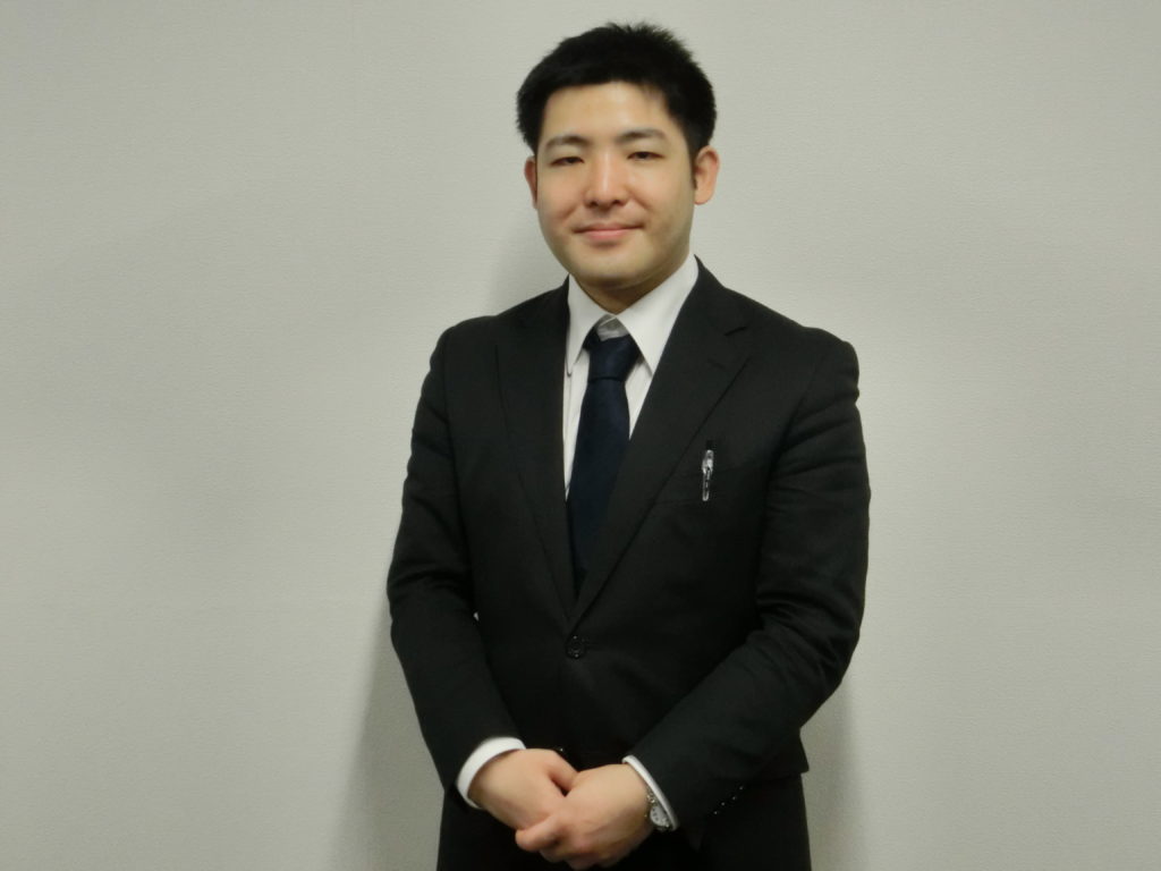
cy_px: 436
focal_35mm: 50
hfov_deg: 38.2
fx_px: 1677
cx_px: 580
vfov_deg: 29.1
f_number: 4.3
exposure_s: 1/100
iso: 800
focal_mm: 9.16
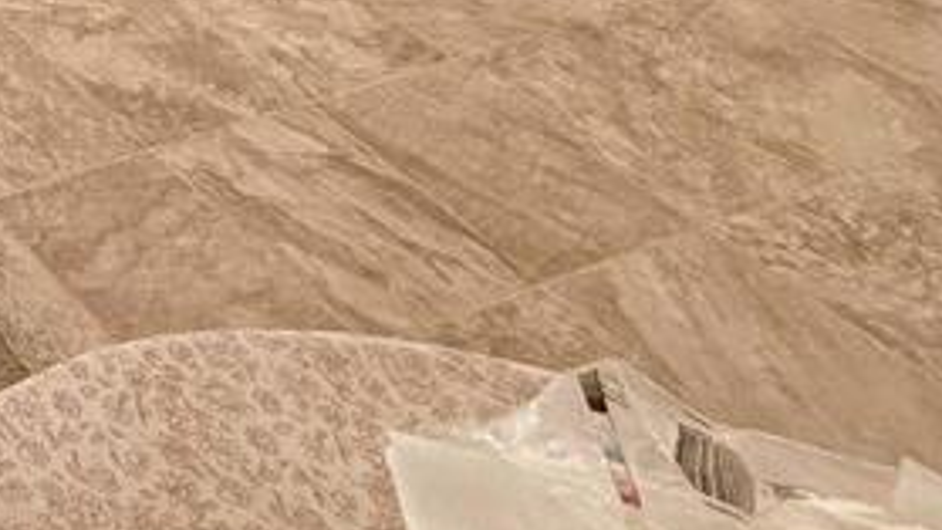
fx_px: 1399
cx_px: -780
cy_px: -726
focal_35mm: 56
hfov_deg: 21.8
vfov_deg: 14.5
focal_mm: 2.22
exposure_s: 1/120
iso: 250
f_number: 2.2
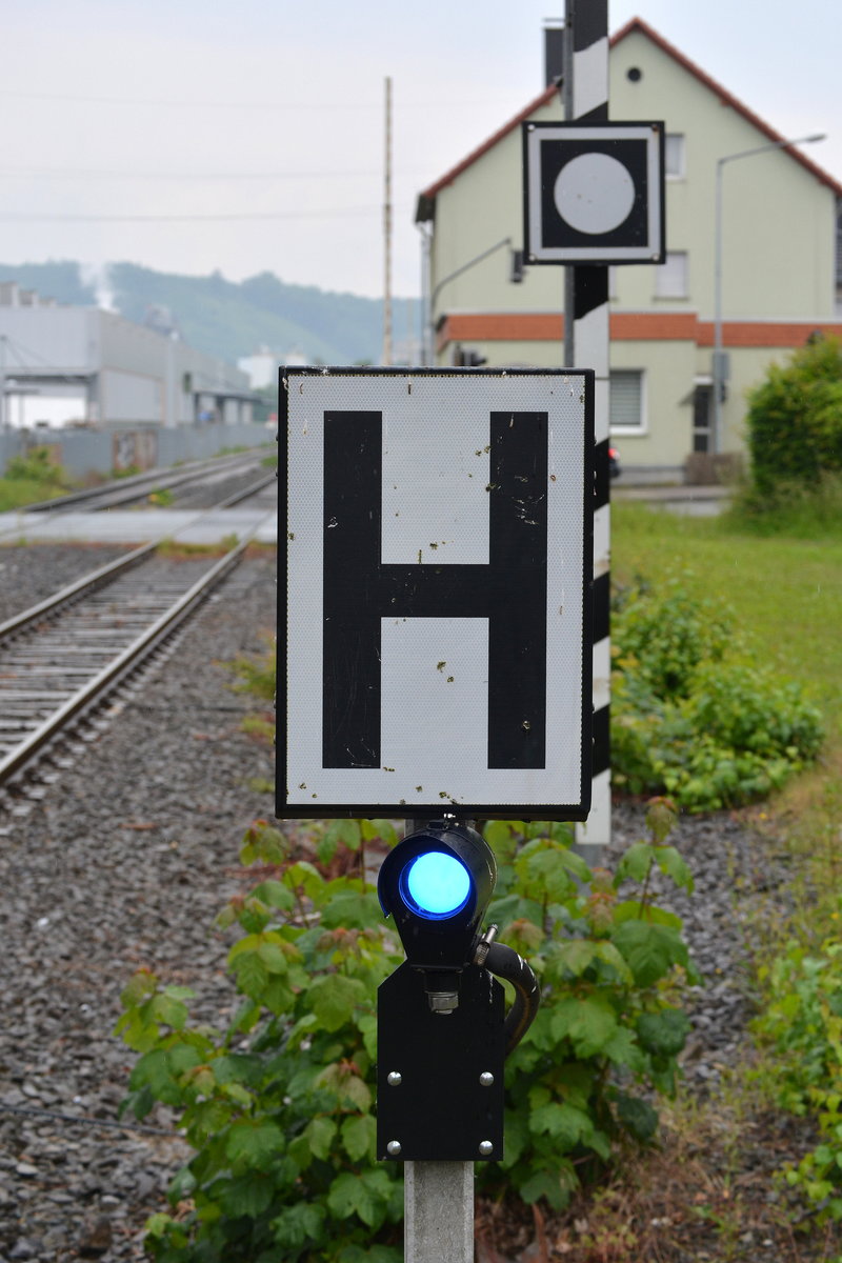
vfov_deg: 24.6
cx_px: 421
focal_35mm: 82
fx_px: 2894
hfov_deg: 16.6
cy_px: 632
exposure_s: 1/800
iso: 400
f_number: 6.3
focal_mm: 55
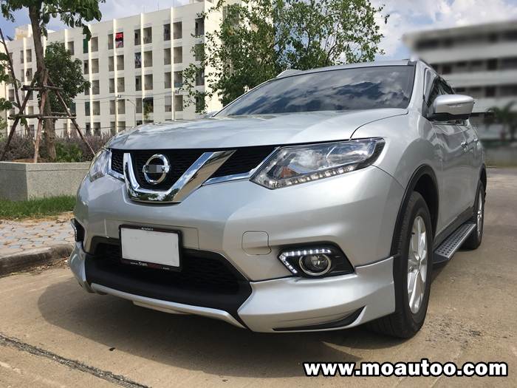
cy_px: 194
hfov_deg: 61.7
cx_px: 258
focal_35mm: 29
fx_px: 433
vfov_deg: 48.2
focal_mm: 4.15
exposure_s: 1/1876
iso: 25
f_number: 2.2
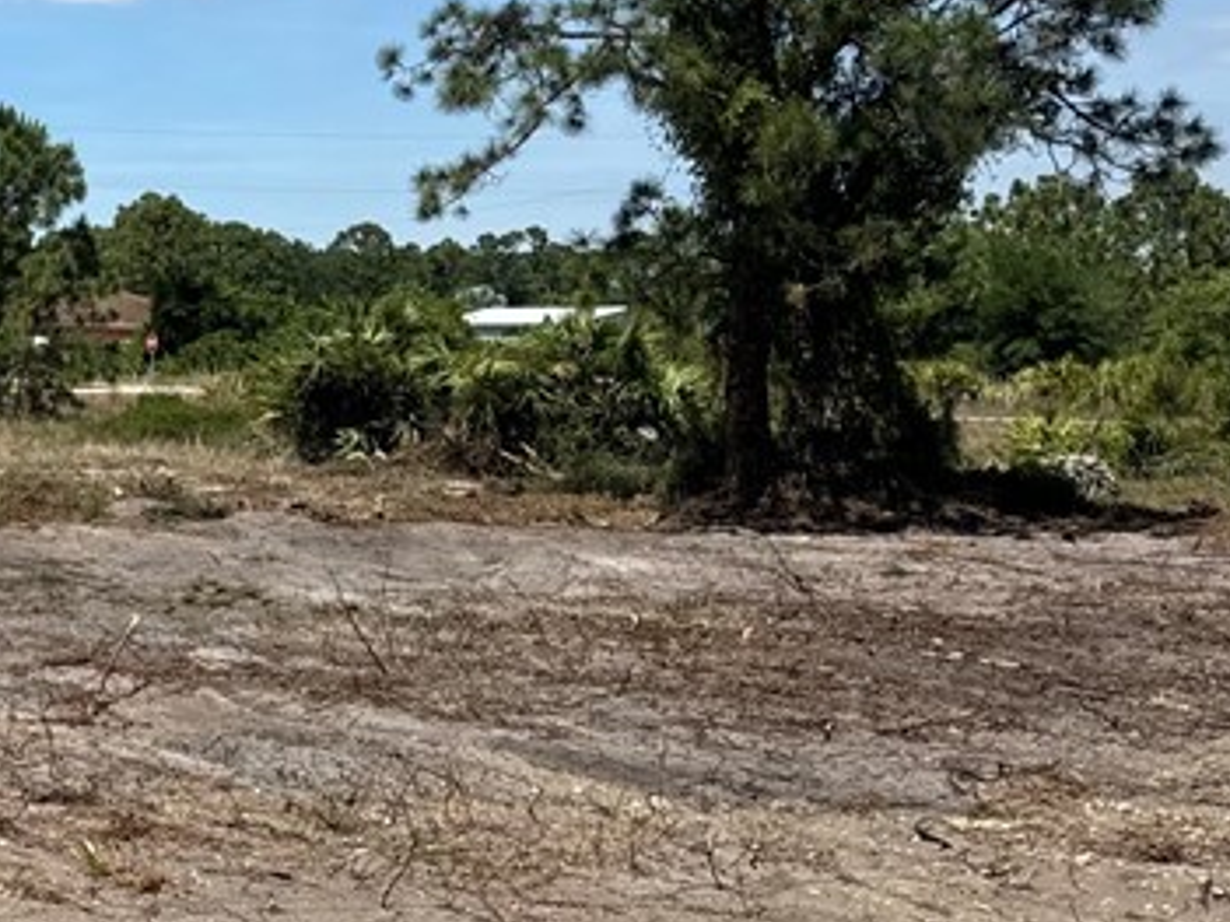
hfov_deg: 23.3
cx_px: -529
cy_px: 340
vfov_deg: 21.0
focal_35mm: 70
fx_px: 2486
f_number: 1.78
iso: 80
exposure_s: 1/4950
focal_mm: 6.76
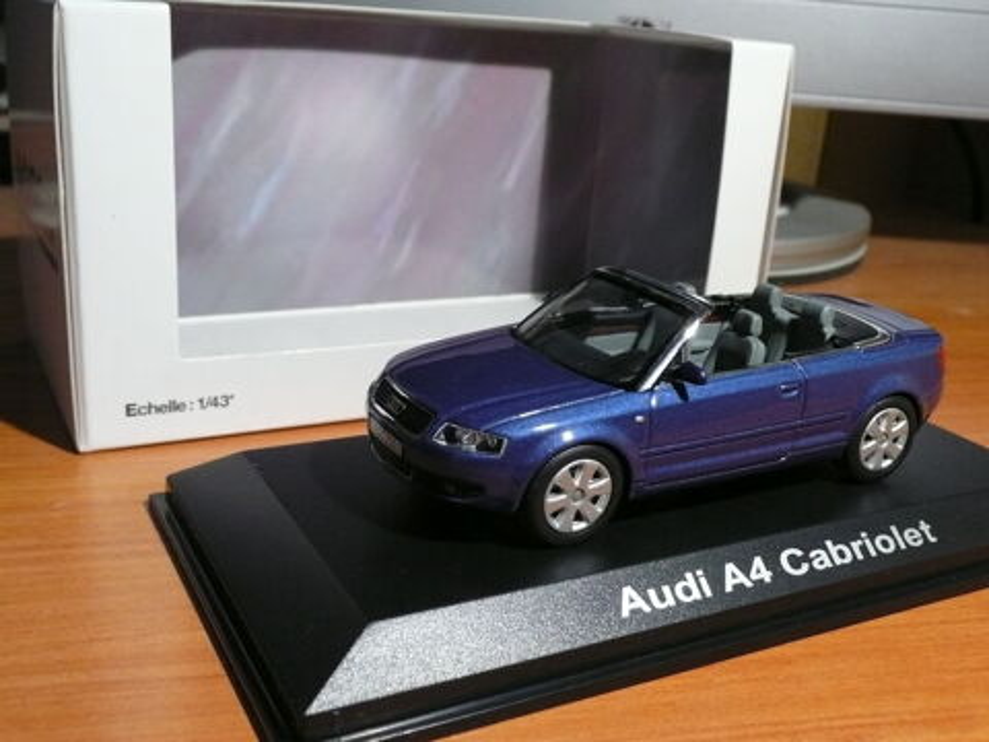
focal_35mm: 38
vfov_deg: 37.7
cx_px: 494
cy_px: 371
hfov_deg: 49.0
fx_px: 1086
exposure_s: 1/60
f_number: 3.8
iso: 400
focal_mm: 6.2
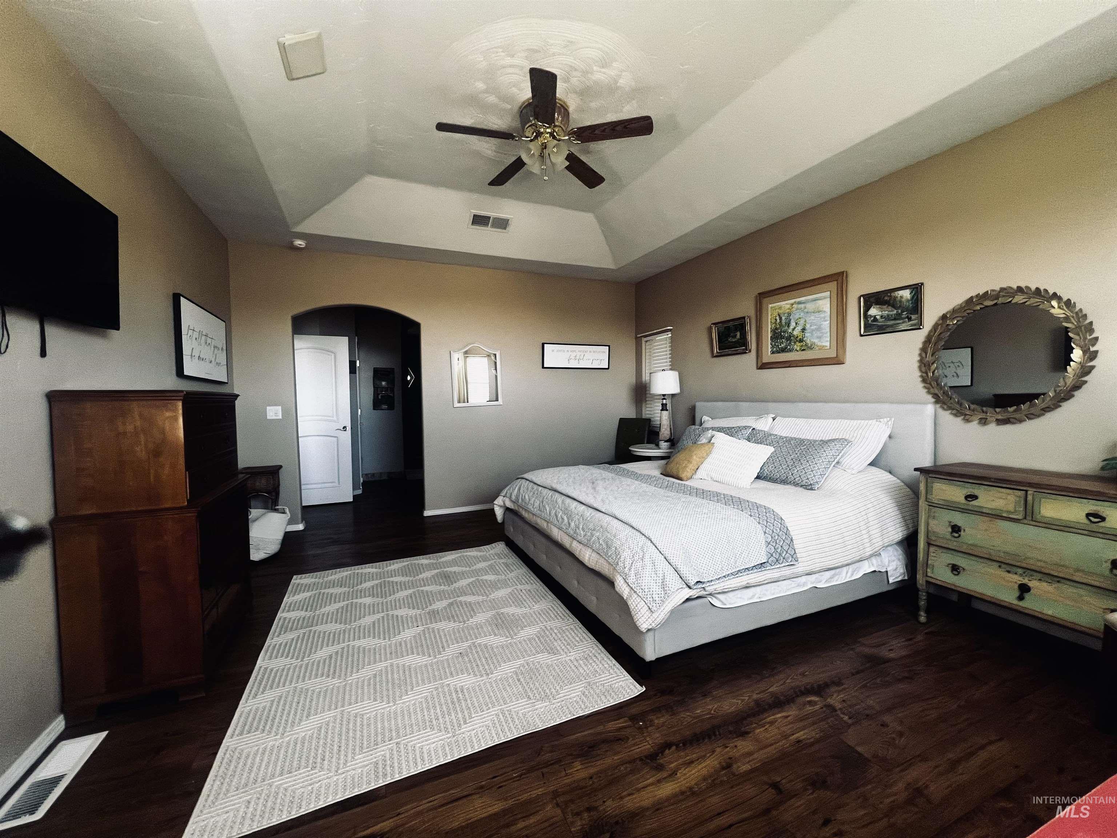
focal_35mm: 13
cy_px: 419
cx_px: 558
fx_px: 419
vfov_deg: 89.9
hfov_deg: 106.2
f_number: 1.8
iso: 250
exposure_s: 1/99
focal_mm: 1.57
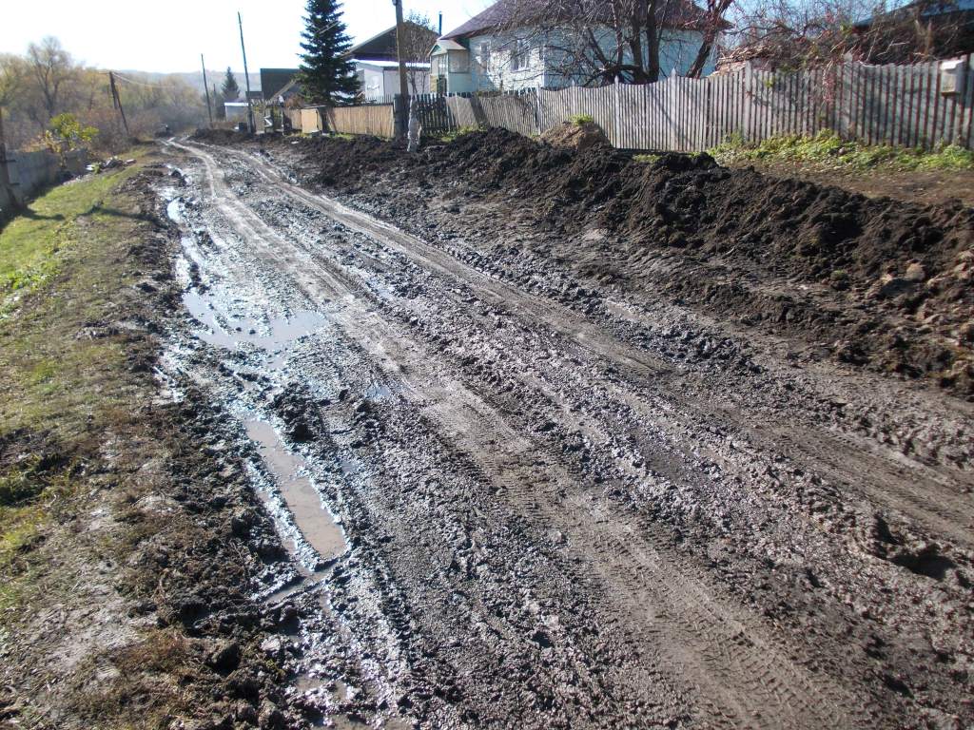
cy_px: 365
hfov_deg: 63.4
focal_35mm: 28
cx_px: 487
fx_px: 788
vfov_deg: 49.7
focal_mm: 4
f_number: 5.4
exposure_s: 1/160
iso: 80
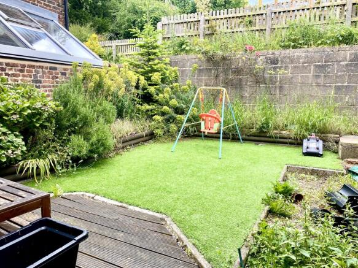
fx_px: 269
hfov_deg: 67.3
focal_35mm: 26
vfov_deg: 53.0
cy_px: 134
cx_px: 179
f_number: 1.8
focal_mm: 4.25
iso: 32
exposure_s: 1/223
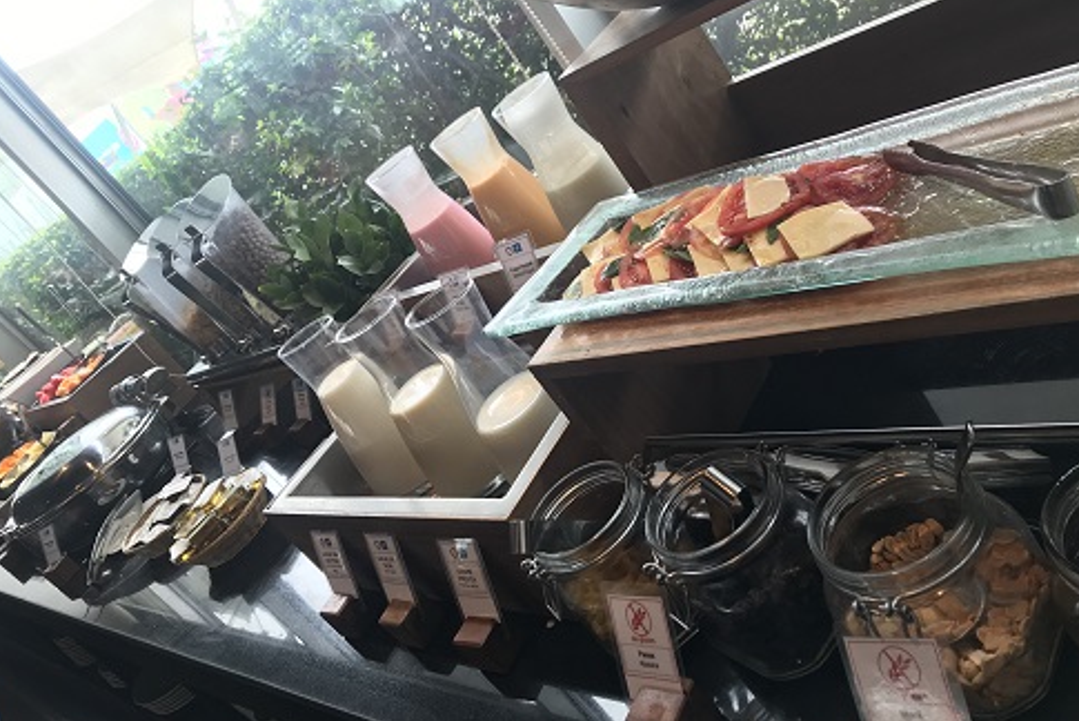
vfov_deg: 43.6
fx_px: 900
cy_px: 310
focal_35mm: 30
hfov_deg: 61.9
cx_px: 538
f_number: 1.8
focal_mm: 3.99
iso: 25
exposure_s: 1/40
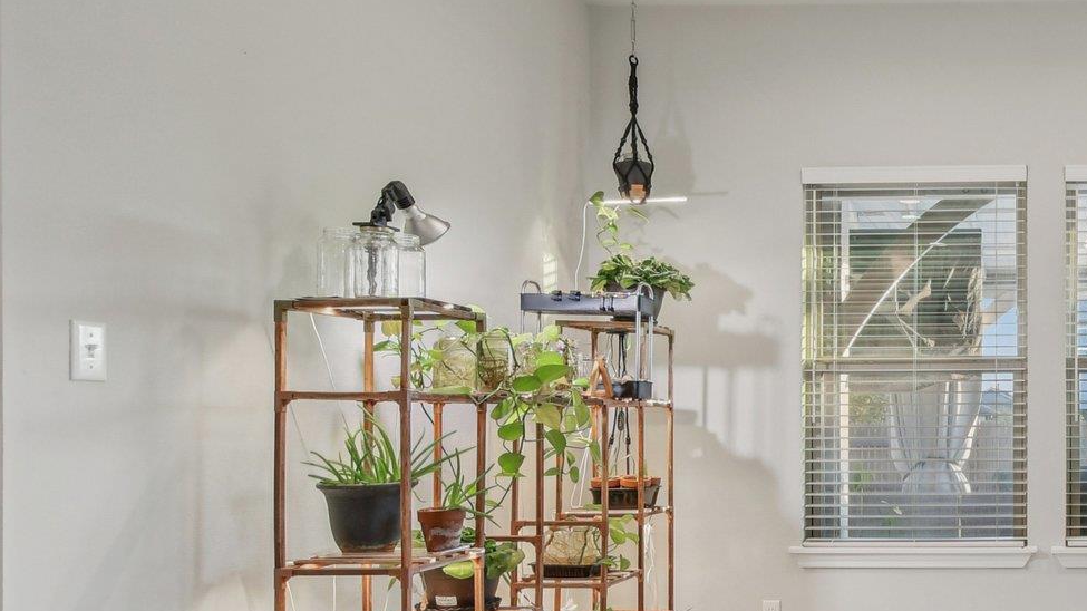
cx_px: 1031
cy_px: 381
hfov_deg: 50.7
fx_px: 951
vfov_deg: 35.4
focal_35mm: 33
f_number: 8
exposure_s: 1/40
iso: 400
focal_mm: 10
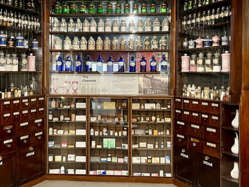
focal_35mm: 44
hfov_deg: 42.9
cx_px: 109
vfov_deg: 32.9
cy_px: 86
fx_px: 317
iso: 400
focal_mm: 5.1
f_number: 1.6
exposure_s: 1/33
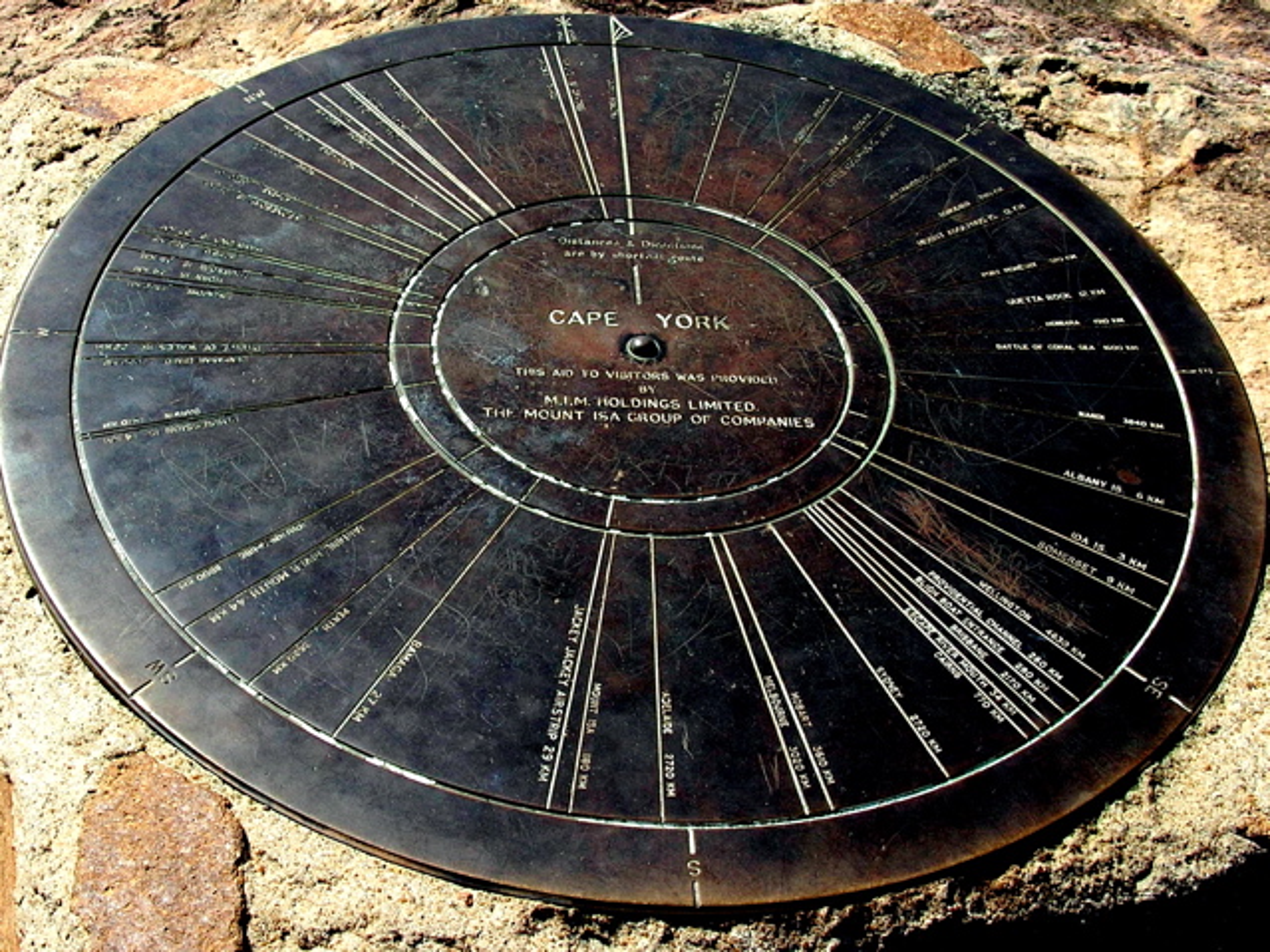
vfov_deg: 39.6
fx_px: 1321
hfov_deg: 51.4
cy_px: 476
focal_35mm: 36
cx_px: 635
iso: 50
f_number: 3.7
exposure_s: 1/401
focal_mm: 6
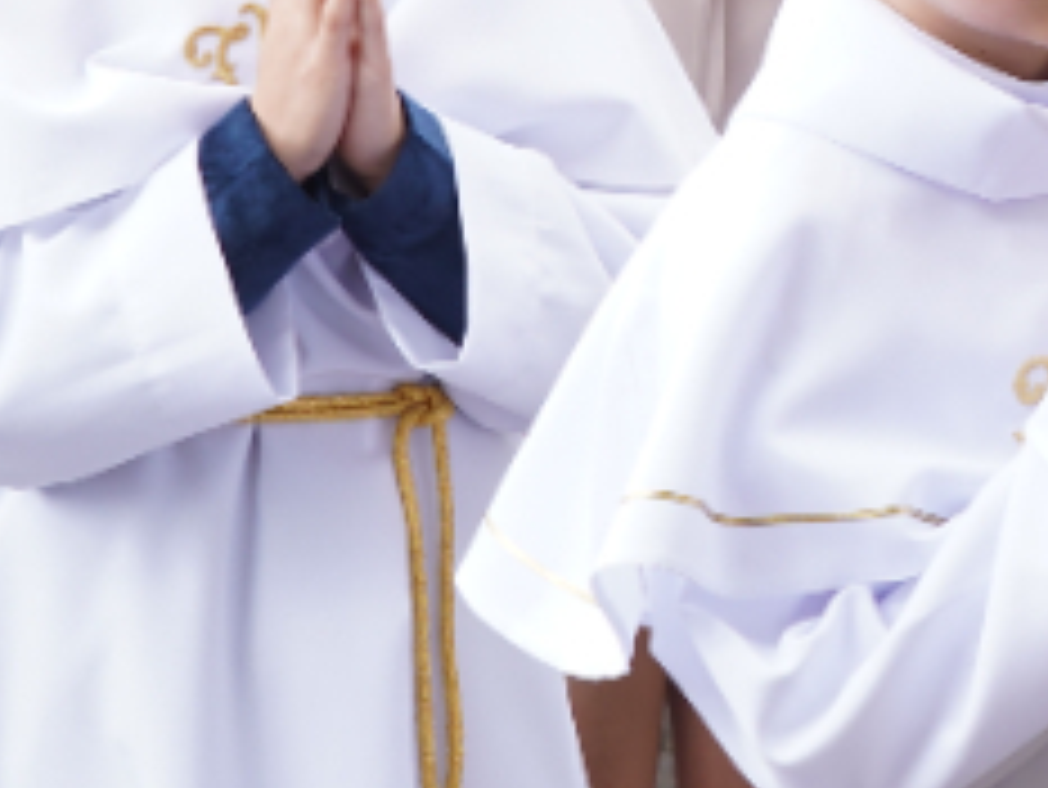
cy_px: -227
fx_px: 6997
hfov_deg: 8.4
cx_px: 1597
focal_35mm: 231
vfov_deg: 6.4
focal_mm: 43
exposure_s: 1/100
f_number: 5.6
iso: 100
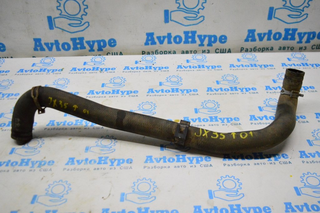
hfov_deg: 51.3
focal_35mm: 38
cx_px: 160
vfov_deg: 35.4
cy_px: 106
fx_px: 333
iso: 6400
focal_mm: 25
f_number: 4
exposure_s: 1/1000
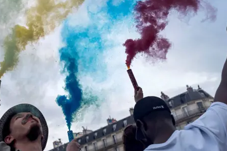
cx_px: 54
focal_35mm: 47
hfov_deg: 40.6
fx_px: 296
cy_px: 36
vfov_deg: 28.2
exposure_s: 1/1250
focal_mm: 24
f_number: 2.8
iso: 125
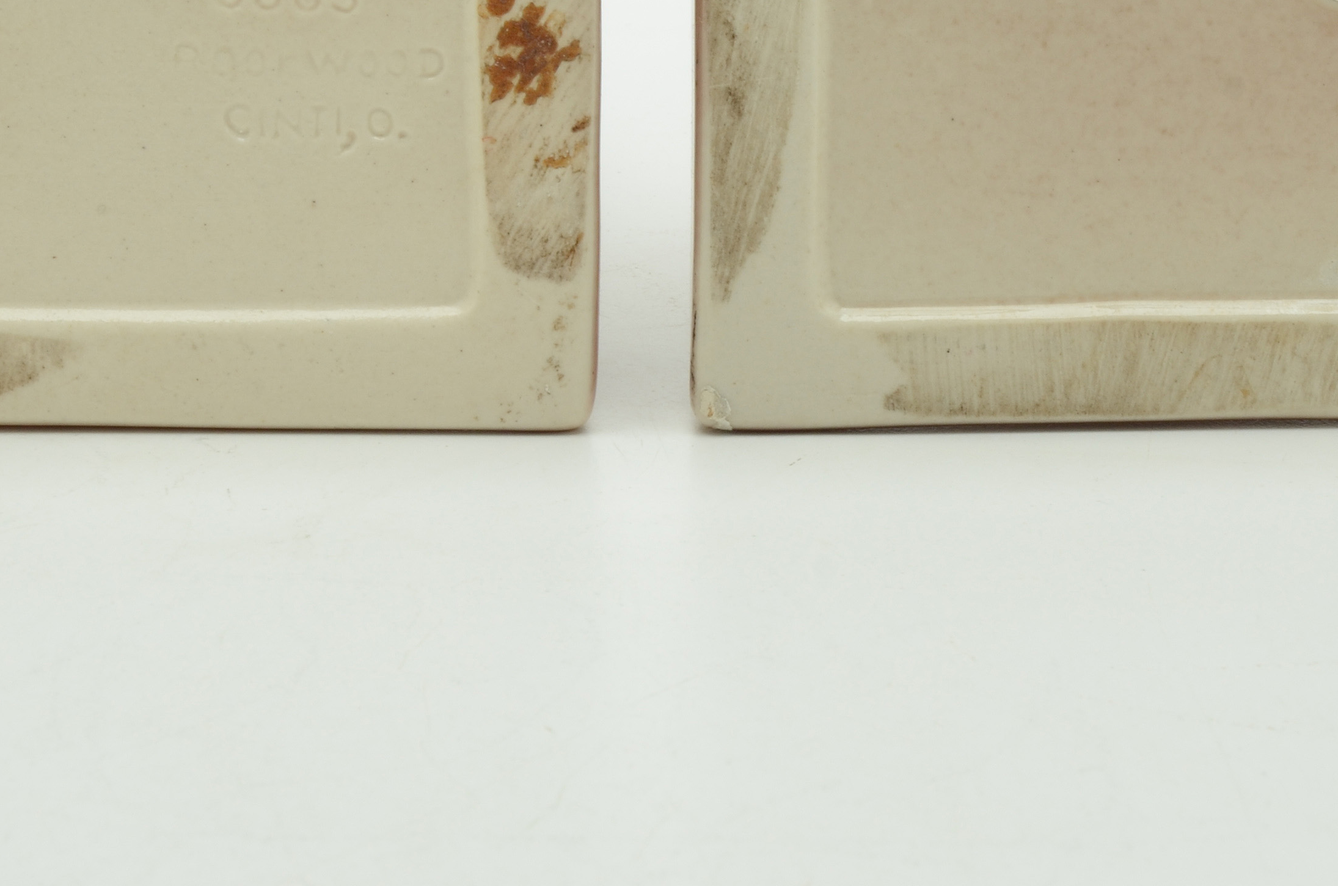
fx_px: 4382
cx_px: 610
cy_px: 12
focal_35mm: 118
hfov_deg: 17.4
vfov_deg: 11.4
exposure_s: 1/125
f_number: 14
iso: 200
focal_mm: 35
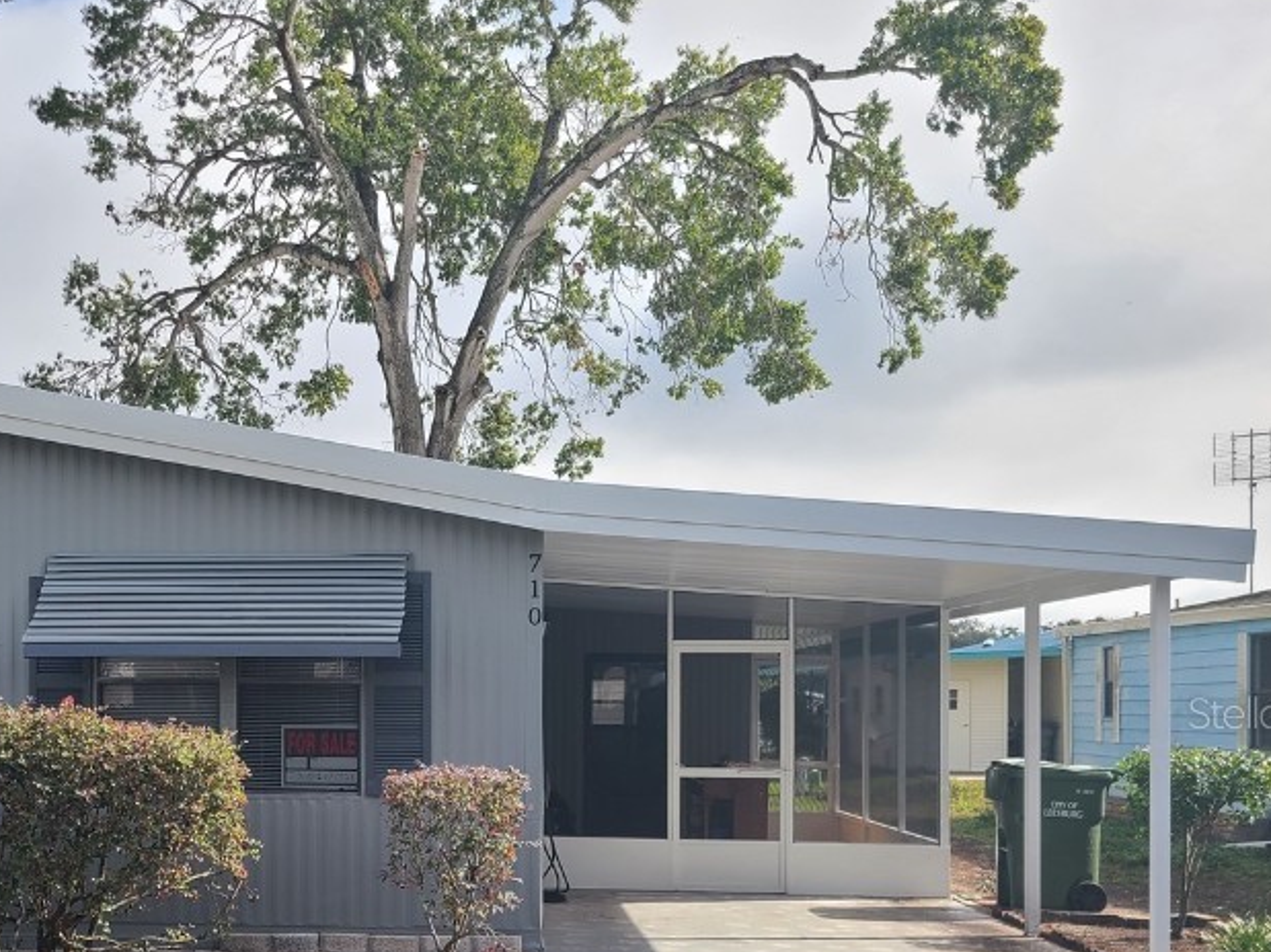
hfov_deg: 42.6
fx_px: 1579
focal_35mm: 43
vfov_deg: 32.9
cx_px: 331
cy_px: 712
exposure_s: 1/1429
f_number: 1.8
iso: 40
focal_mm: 5.4
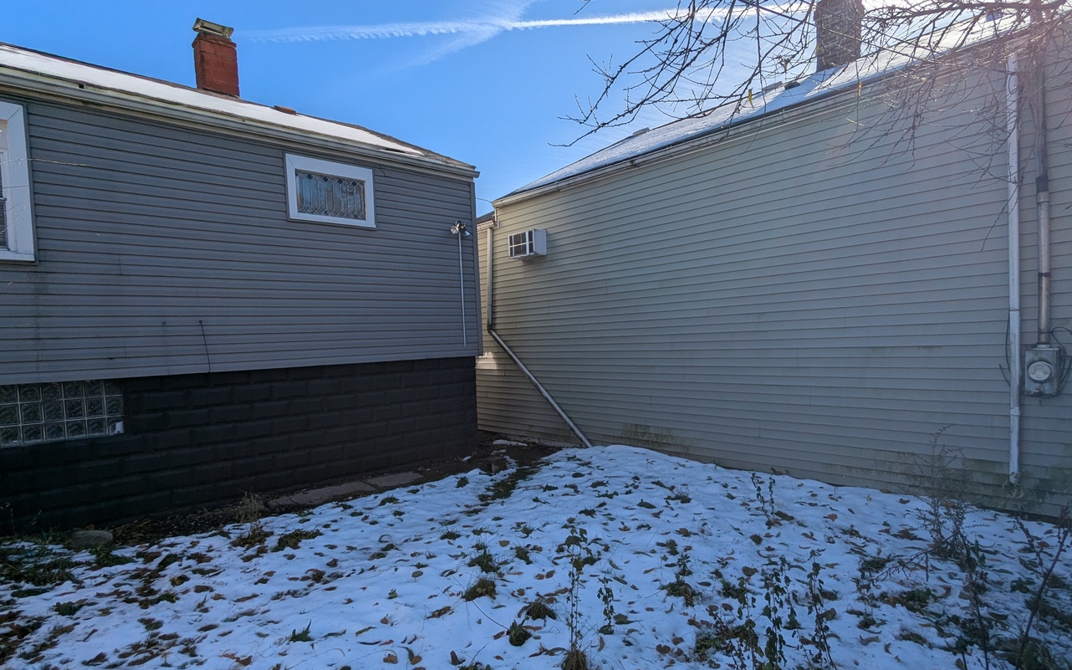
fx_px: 555
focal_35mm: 19
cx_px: 570
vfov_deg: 62.1
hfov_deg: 87.9
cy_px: 364
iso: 46
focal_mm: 2.35
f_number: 2.2
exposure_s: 1/2584
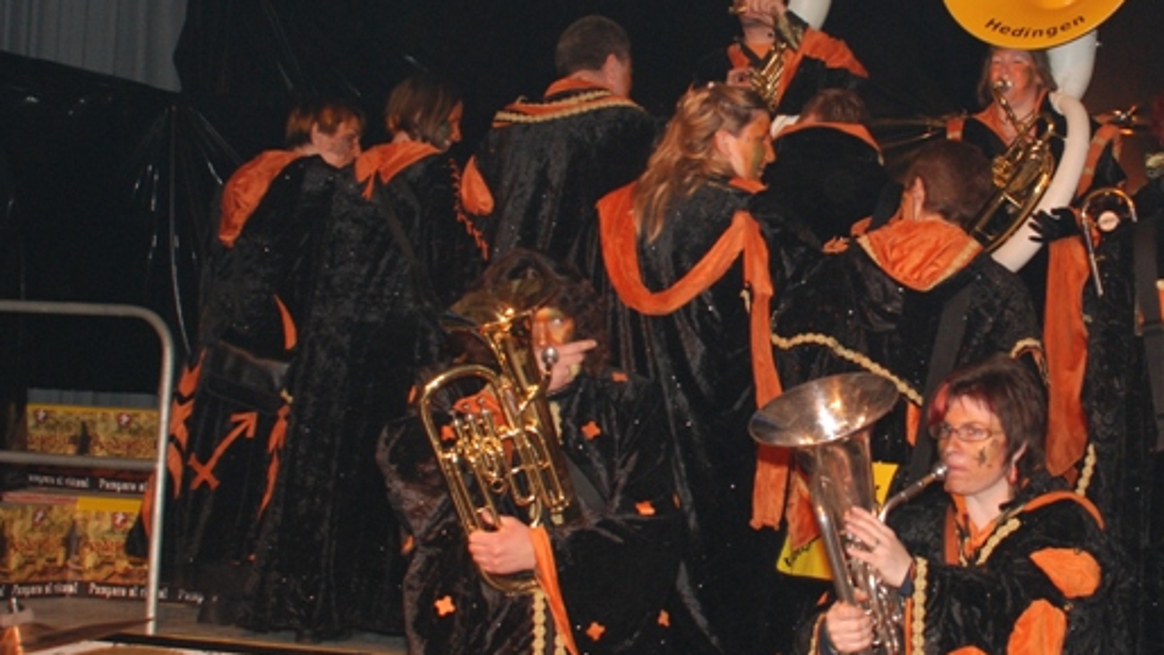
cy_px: 300
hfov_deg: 30.1
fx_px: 2129
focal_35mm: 69
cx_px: 865
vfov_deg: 17.5
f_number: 4
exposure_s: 1/60
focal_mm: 22
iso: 400
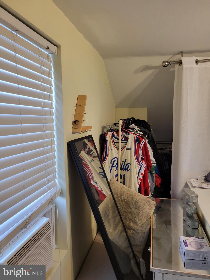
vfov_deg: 67.3
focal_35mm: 26
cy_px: 140
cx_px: 105
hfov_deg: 53.1
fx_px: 210
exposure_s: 1/60
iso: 250
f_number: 1.8
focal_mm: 5.4
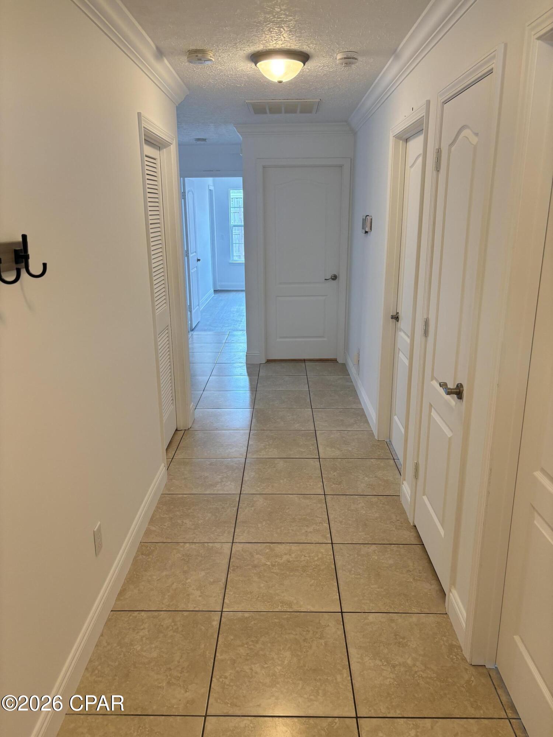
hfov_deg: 53.1
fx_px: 554
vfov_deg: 67.3
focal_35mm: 26
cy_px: 368
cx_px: 276
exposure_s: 1/120
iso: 80
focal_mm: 5.96
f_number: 1.6
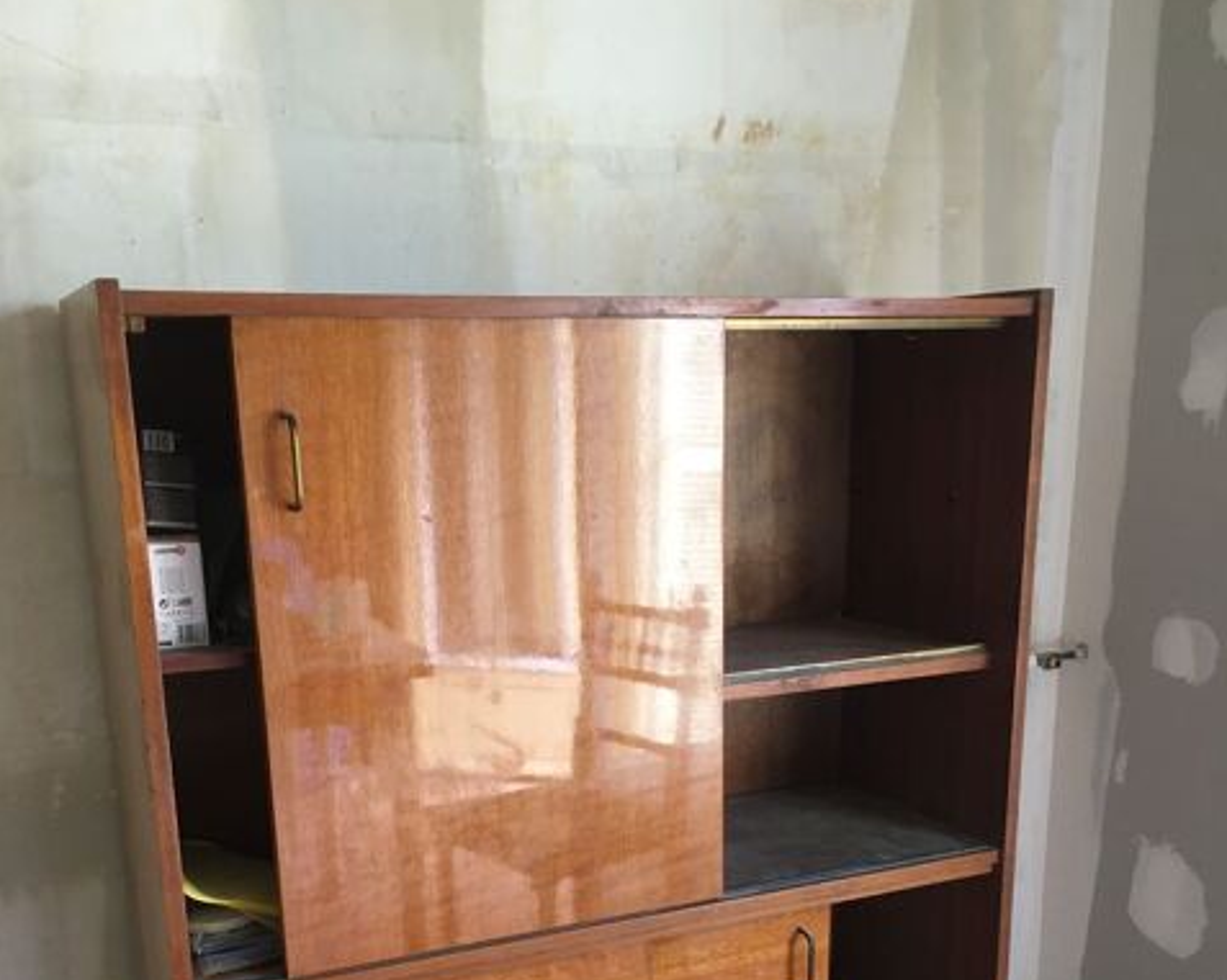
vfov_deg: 37.8
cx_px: 615
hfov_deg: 48.0
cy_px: 769
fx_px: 1379
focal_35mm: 38
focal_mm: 4.15
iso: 125
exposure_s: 1/33
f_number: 2.2
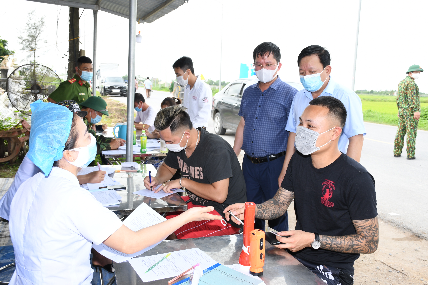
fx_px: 428
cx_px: 214
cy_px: 142
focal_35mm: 36
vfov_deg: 36.9
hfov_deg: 53.1
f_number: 6.3
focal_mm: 24
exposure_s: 1/200
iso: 250
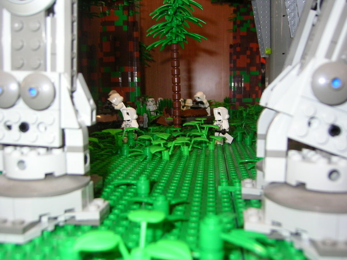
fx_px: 361
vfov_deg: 39.7
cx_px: 174
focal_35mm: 36
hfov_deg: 51.4
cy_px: 130
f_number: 2.8
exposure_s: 1/30
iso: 100
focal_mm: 5.6
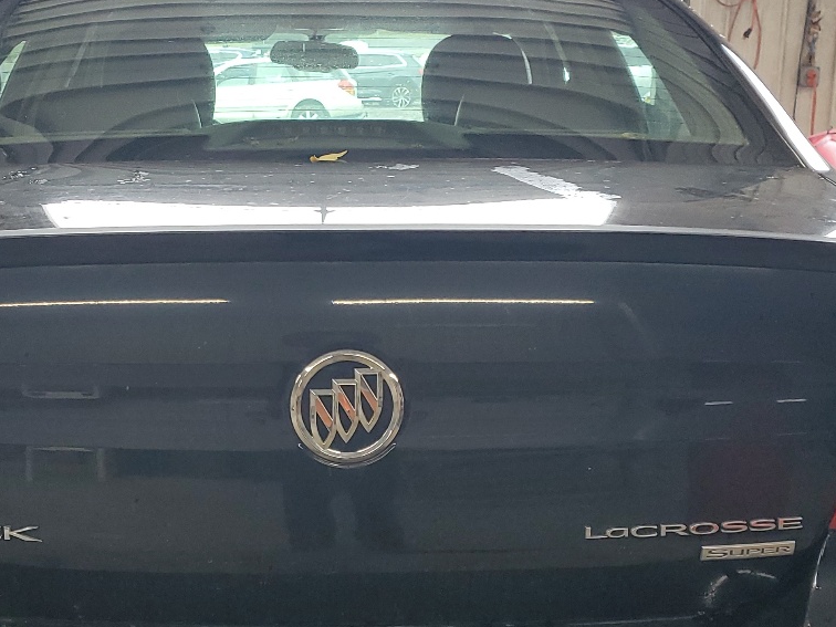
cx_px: 334
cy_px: 464
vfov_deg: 26.2
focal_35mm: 55
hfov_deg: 34.8
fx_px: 1328
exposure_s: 1/120
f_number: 1.5
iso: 93
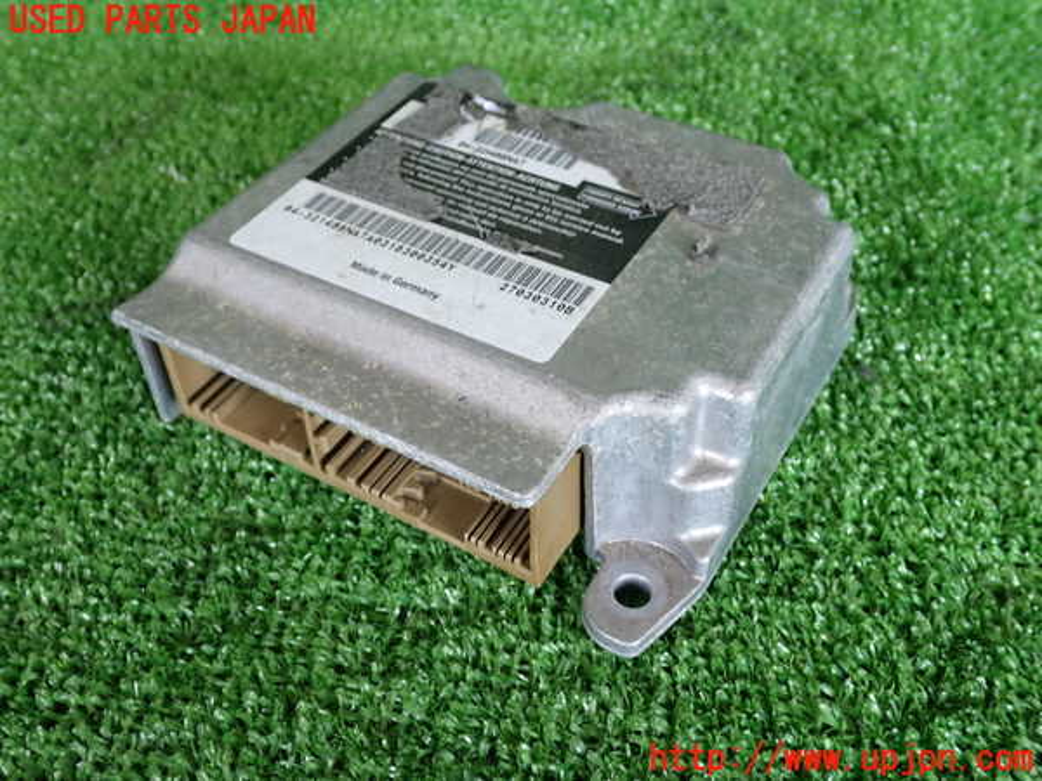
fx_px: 1084
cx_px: 521
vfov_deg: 39.7
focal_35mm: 36
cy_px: 390
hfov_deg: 51.4
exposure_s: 1/80
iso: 200
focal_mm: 6.37
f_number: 2.5
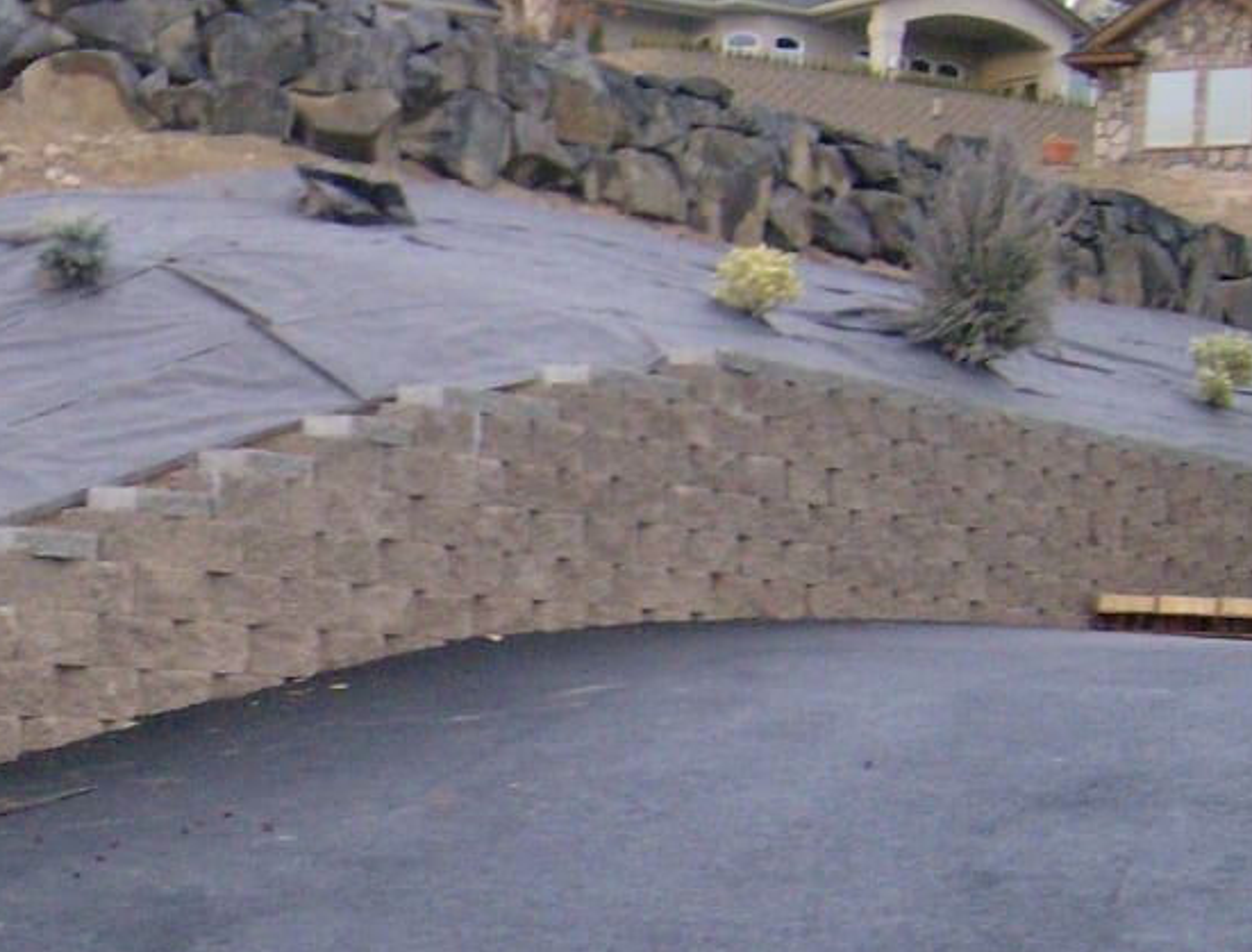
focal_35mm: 86
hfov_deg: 21.7
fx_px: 3126
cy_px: 752
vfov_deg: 17.2
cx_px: -43
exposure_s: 1/64
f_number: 2.8
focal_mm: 6
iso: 195
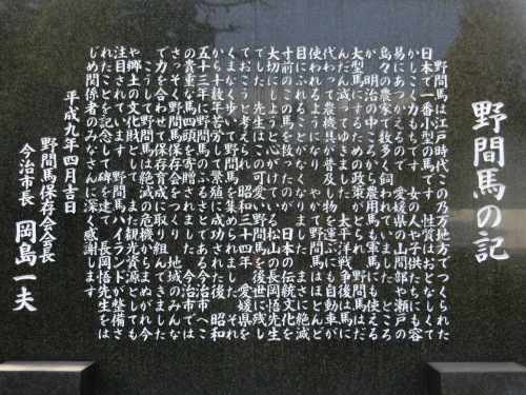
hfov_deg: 32.2
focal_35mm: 60
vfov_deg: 24.4
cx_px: 263
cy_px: 198
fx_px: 912
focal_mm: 10.7
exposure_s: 1/125
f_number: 5
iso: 100
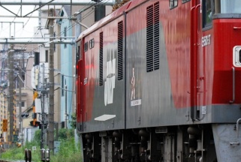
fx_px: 2007
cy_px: 47
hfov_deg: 6.9
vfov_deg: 4.6
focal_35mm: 299
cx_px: 185
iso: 400
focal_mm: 80
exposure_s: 1/200
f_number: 2.8
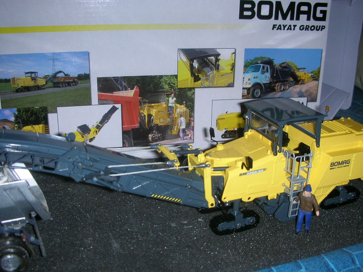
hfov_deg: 47.9
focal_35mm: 39
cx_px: 177
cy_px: 148
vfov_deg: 36.8
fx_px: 409
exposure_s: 1/60.1
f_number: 3
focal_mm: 5.8
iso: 50
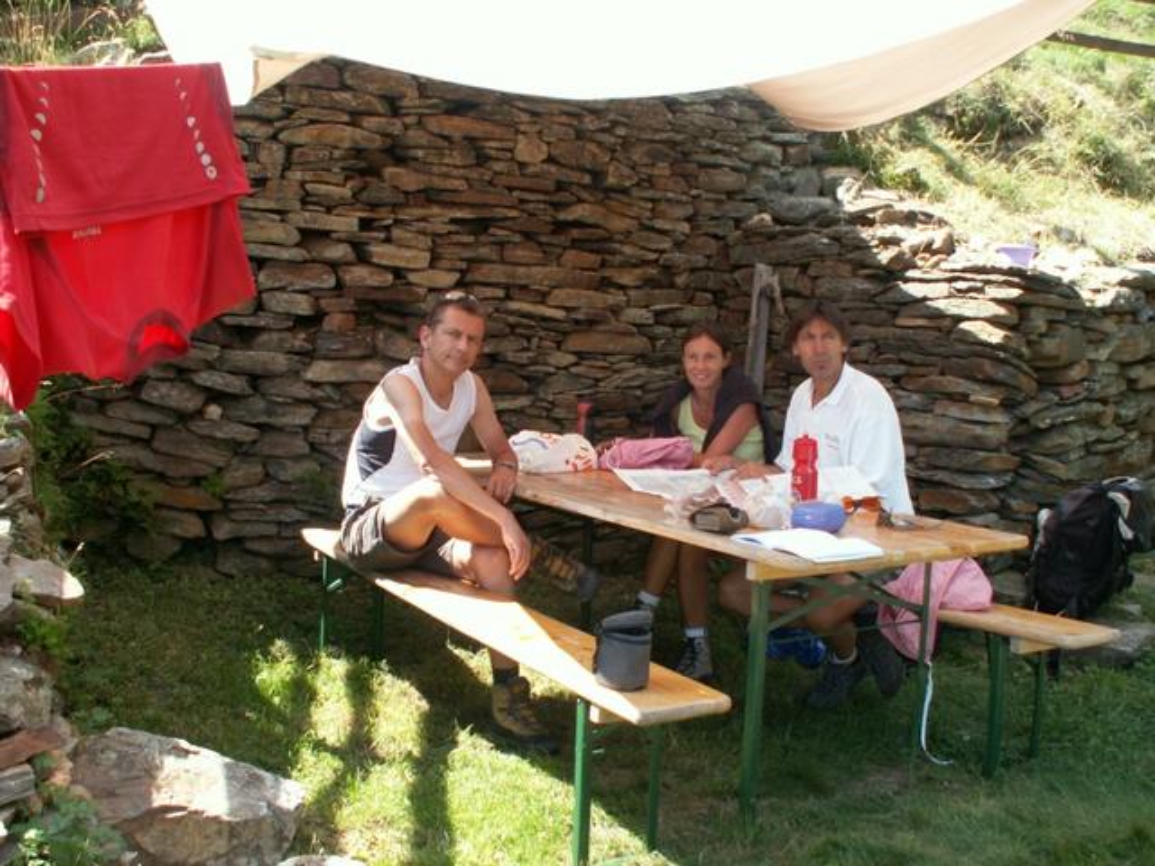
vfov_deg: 40.7
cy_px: 433
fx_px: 1168
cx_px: 578
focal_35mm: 35
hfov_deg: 52.6
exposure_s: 1/80
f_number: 4
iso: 50
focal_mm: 5.86
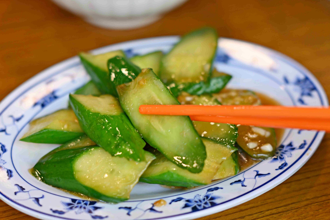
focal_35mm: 75
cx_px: 165
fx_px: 687
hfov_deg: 27.0
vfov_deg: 18.2
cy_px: 110
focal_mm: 50
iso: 100
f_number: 2.2
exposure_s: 1/250
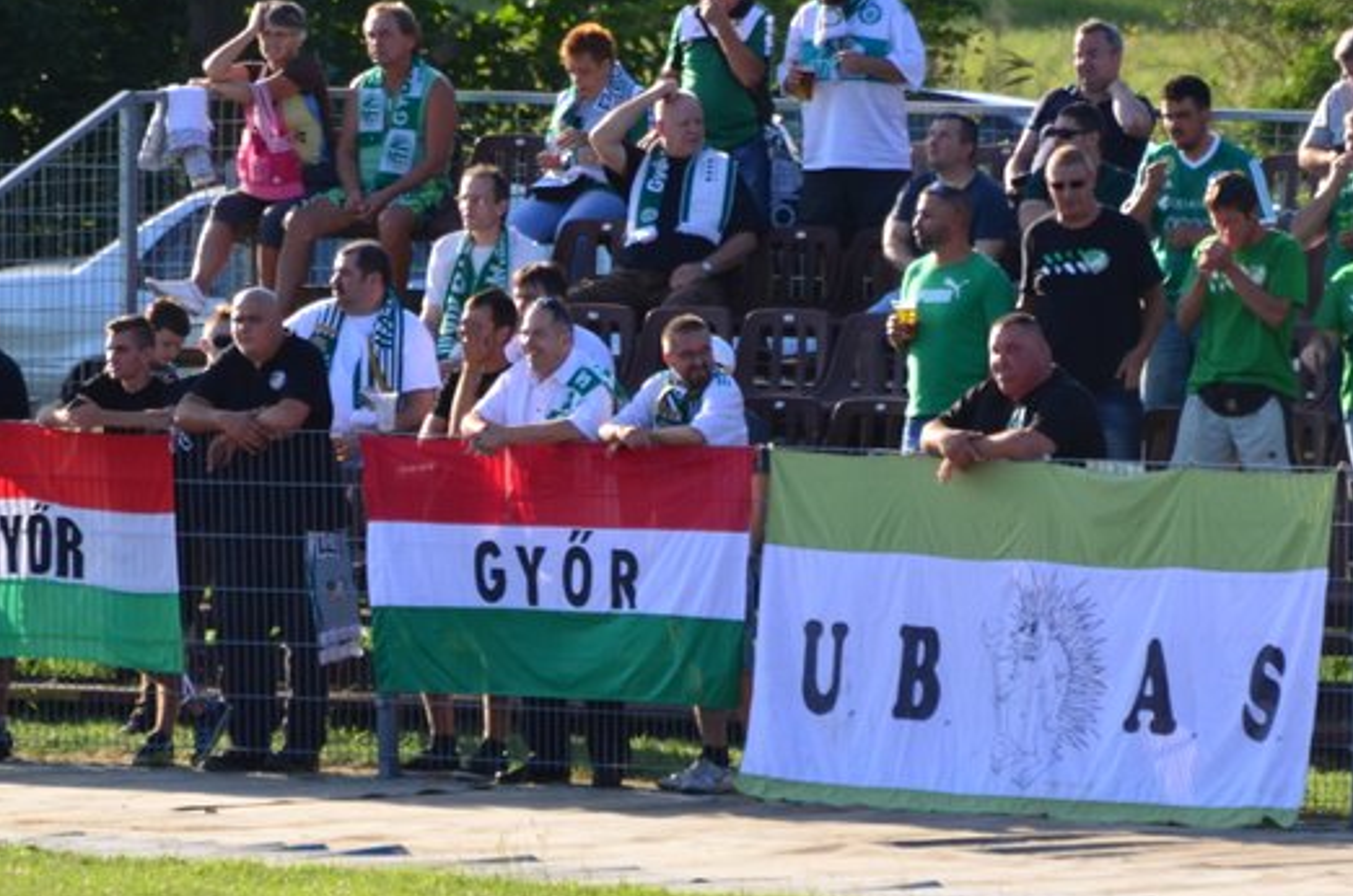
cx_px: 791
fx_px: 29111
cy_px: 363
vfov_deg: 1.8
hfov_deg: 2.7
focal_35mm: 776
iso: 400
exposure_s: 1/800
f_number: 5.6
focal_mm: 300
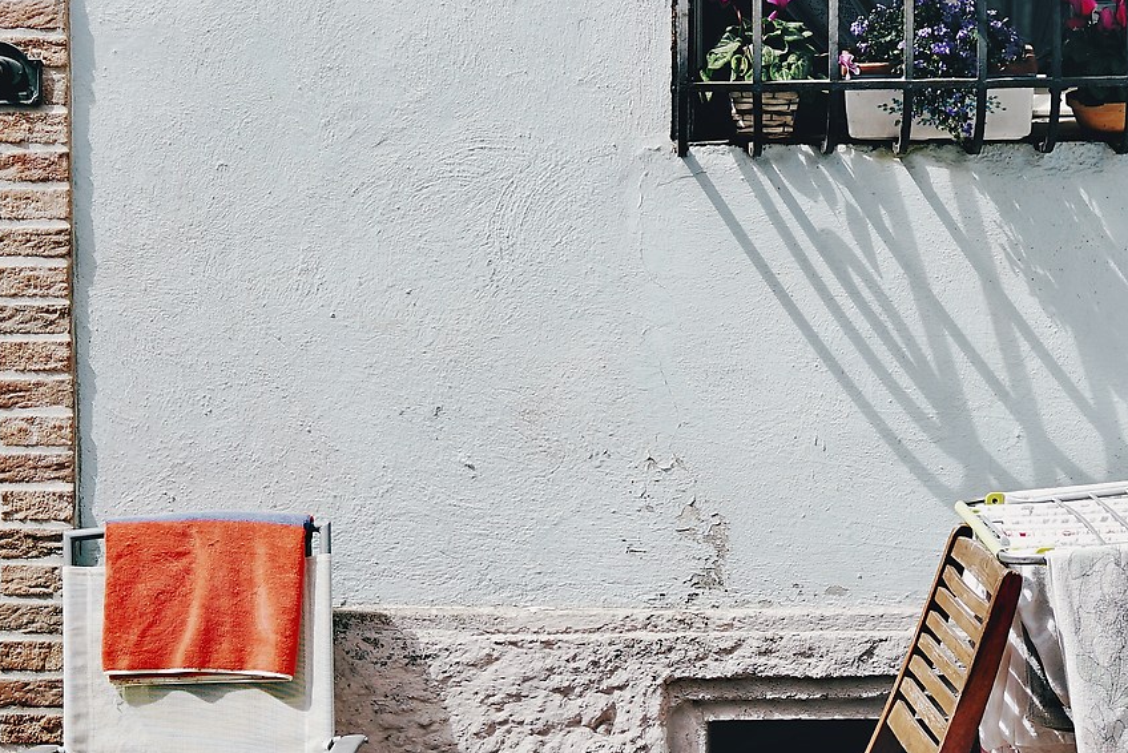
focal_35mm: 99
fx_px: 3103
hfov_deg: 20.6
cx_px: 714
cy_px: 101
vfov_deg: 13.7
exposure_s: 1/640
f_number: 2.8
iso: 80
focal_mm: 35
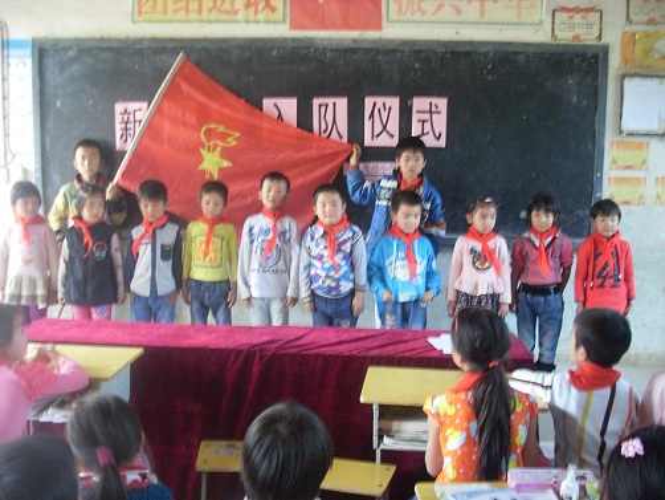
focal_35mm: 38
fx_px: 730
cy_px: 250
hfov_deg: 49.0
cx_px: 332
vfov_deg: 37.8
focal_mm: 6.3
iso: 200
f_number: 3
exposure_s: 1/8
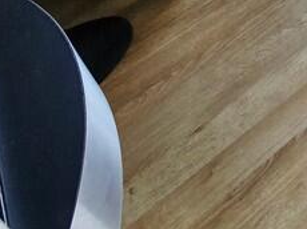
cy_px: -280
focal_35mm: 58
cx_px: 586
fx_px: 514
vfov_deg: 16.2
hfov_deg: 20.3
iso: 125
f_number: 2.2
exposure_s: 1/60.2
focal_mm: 2.2
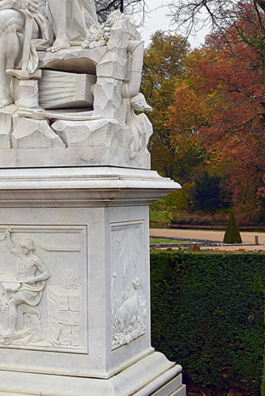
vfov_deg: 32.2
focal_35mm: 62
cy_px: 142
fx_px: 683
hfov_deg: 21.6
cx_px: 44
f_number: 8
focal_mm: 24
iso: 400
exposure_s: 1/60
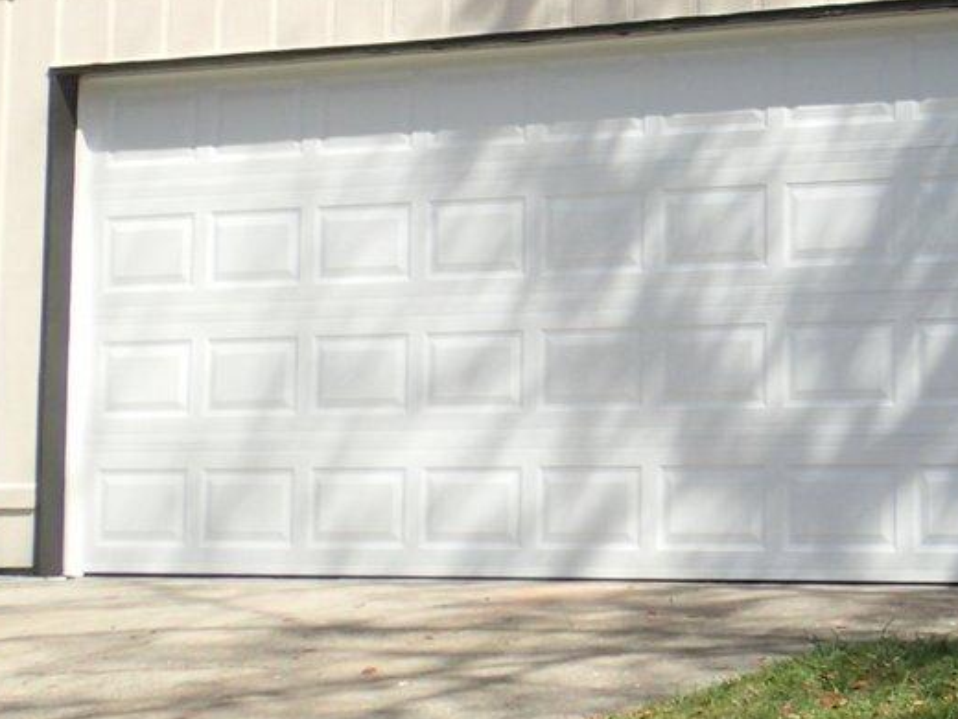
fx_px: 3238
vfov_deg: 12.3
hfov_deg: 15.7
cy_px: -175
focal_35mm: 117
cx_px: 1361
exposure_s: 1/640
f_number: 3.5
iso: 100
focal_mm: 6.86
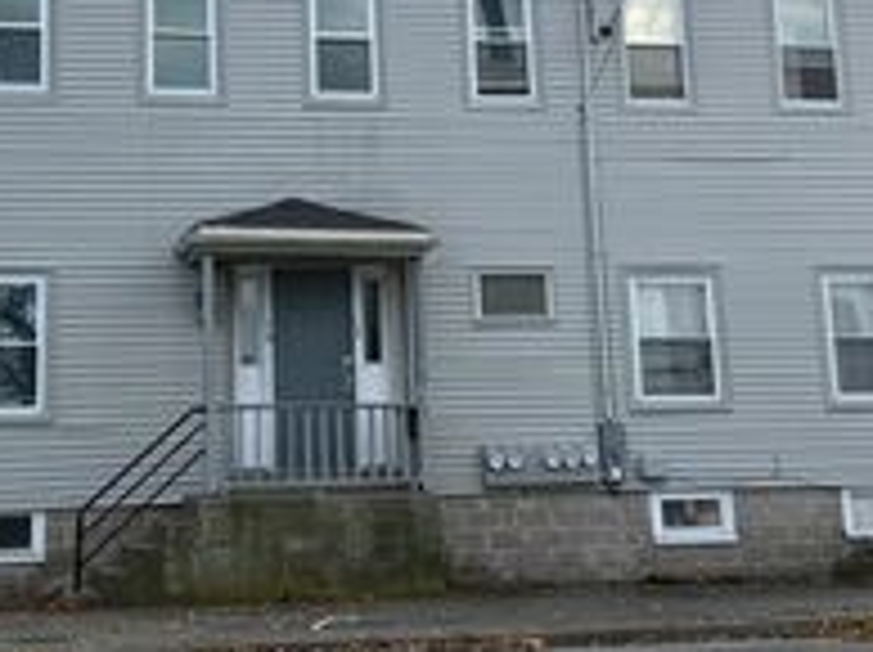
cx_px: 310
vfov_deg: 23.3
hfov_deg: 31.1
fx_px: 1562
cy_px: 146
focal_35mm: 62
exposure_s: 1/4975
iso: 100
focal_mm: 6.76
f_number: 1.78
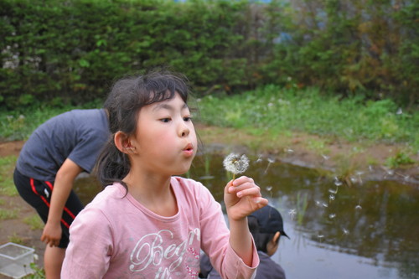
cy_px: 140
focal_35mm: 51
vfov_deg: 26.5
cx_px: 210
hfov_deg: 38.9
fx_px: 593
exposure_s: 1/800
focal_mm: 34
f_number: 4.2
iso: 1250
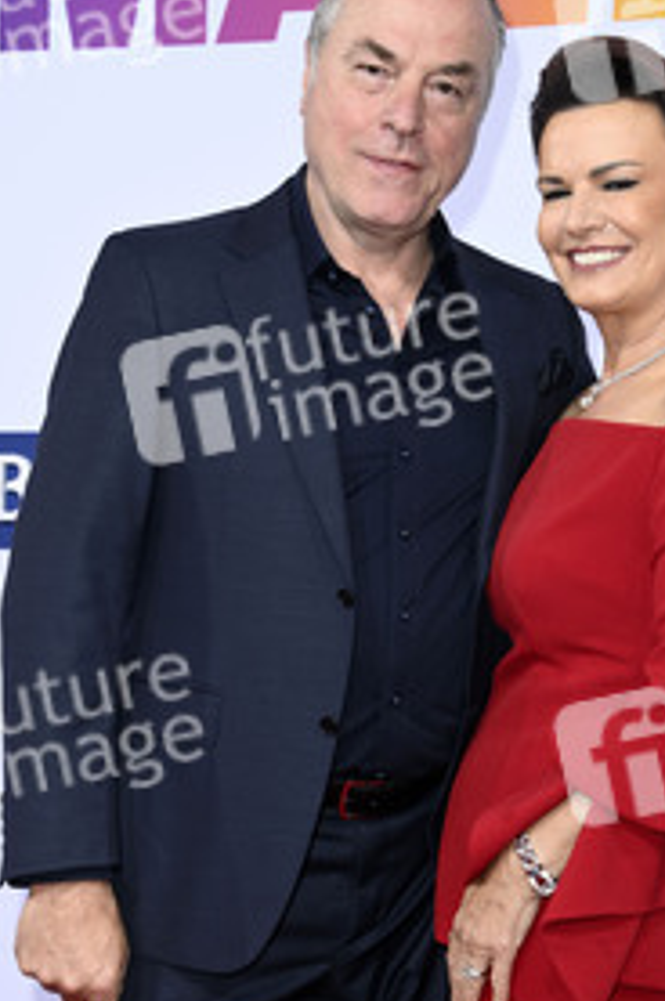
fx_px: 2611
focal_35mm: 94
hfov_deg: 14.5
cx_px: 412
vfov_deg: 21.7
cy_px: 560
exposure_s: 1/200
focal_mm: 65
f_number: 5.6
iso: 800
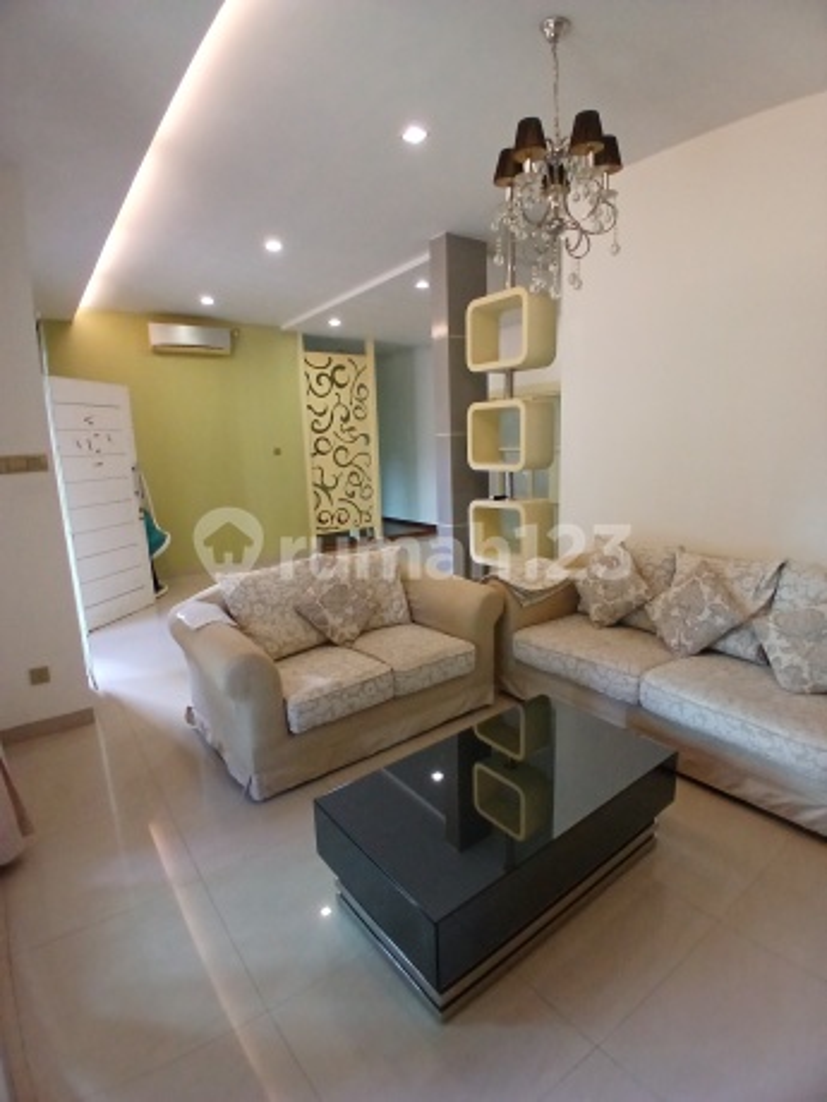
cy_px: 551
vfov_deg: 91.0
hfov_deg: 74.7
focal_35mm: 17
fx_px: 542
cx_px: 414
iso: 200
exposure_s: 1/33.3
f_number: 2.2
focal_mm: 1.4
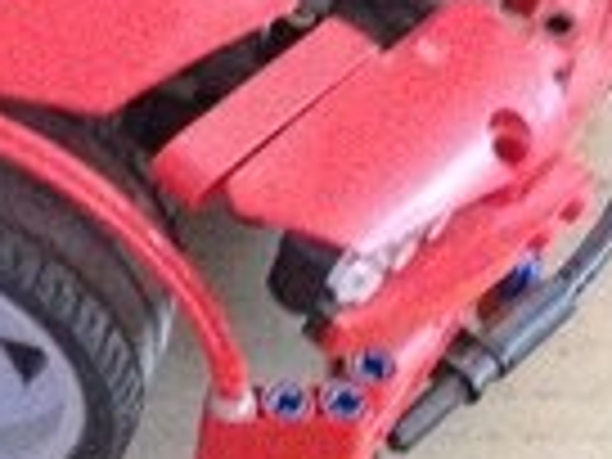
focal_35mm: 165
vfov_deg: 8.8
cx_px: -598
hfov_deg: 10.9
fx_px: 2917
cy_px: -238
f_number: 2.4
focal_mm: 4.28
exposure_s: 1/15
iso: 800
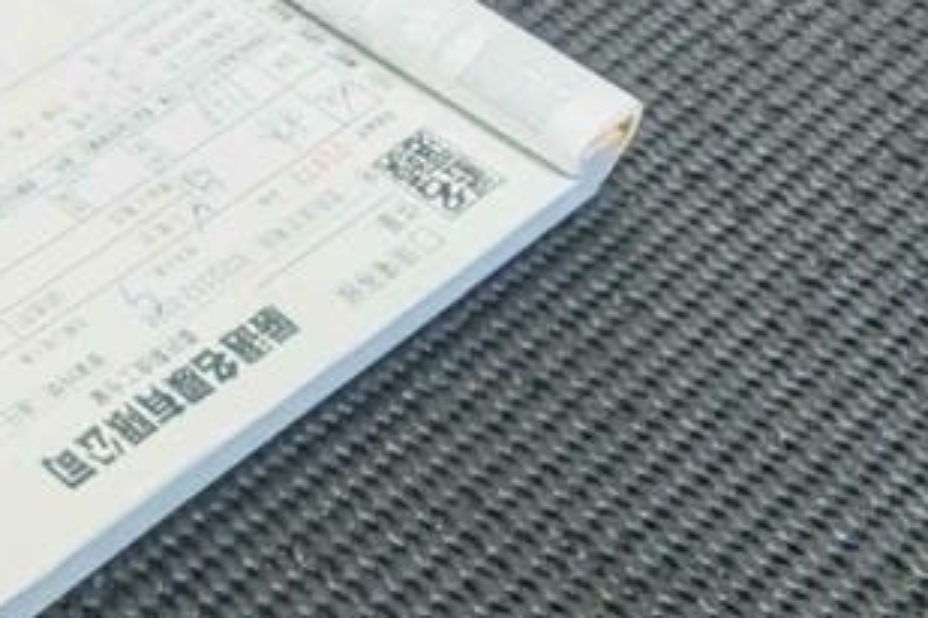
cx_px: -751
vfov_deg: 15.1
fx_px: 2294
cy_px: -3
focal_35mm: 89
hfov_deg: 18.1
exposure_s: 1/40
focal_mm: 2.03
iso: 200
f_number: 1.8
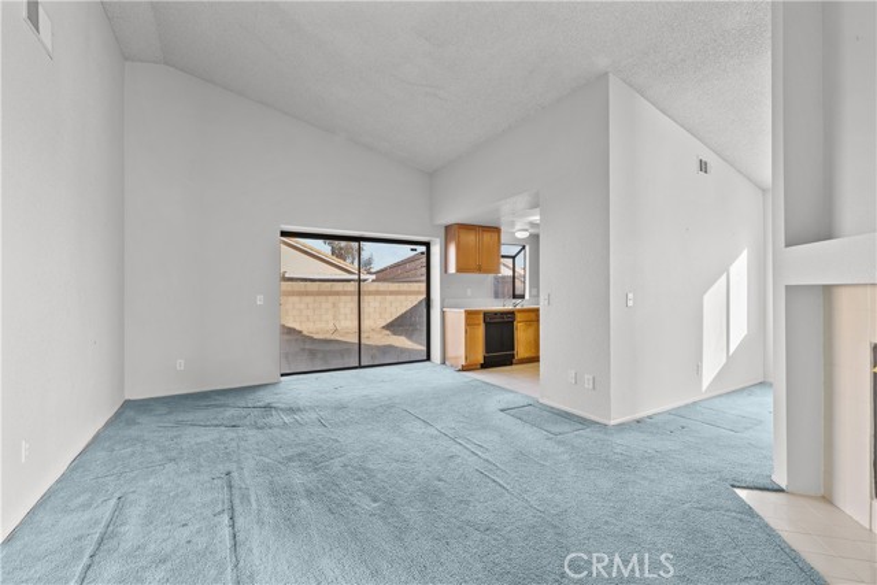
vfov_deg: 77.4
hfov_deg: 100.4
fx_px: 365
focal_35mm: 15
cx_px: 438
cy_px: 292
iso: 250
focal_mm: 15
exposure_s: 1/8
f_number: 6.3
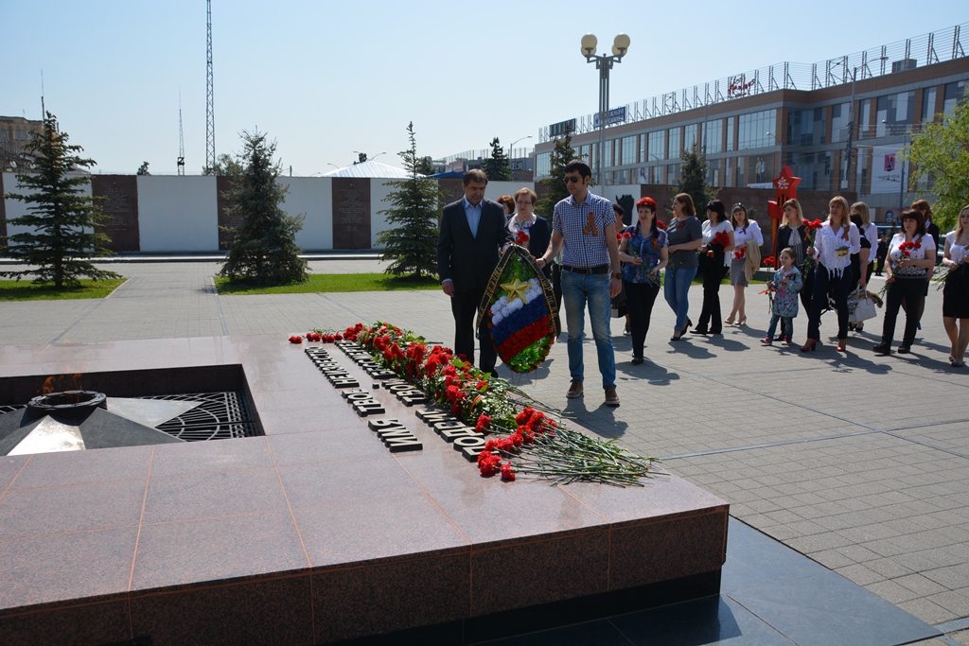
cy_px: 323
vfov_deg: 47.9
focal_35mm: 27
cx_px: 484
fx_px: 727
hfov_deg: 67.4
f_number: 9
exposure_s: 1/320
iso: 100
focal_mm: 18
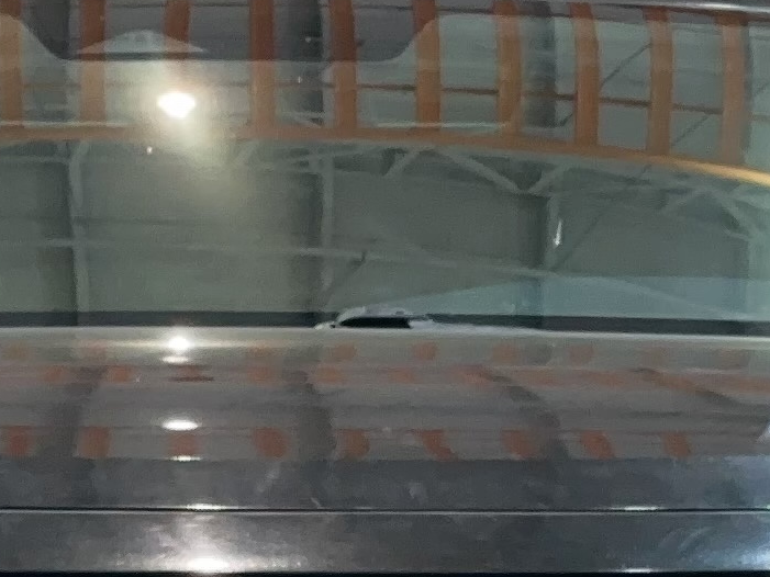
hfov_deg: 7.2
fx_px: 6140
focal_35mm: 276
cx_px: 265
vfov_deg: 5.3
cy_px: 874
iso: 100
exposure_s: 1/50
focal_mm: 6.86
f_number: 1.78
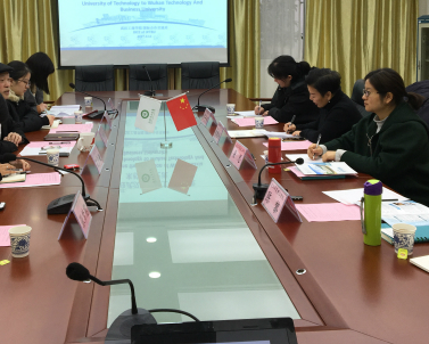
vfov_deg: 32.9
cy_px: 92
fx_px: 572
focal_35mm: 45
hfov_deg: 41.0
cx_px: 172
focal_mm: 4.15
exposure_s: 1/50
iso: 25
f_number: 2.2
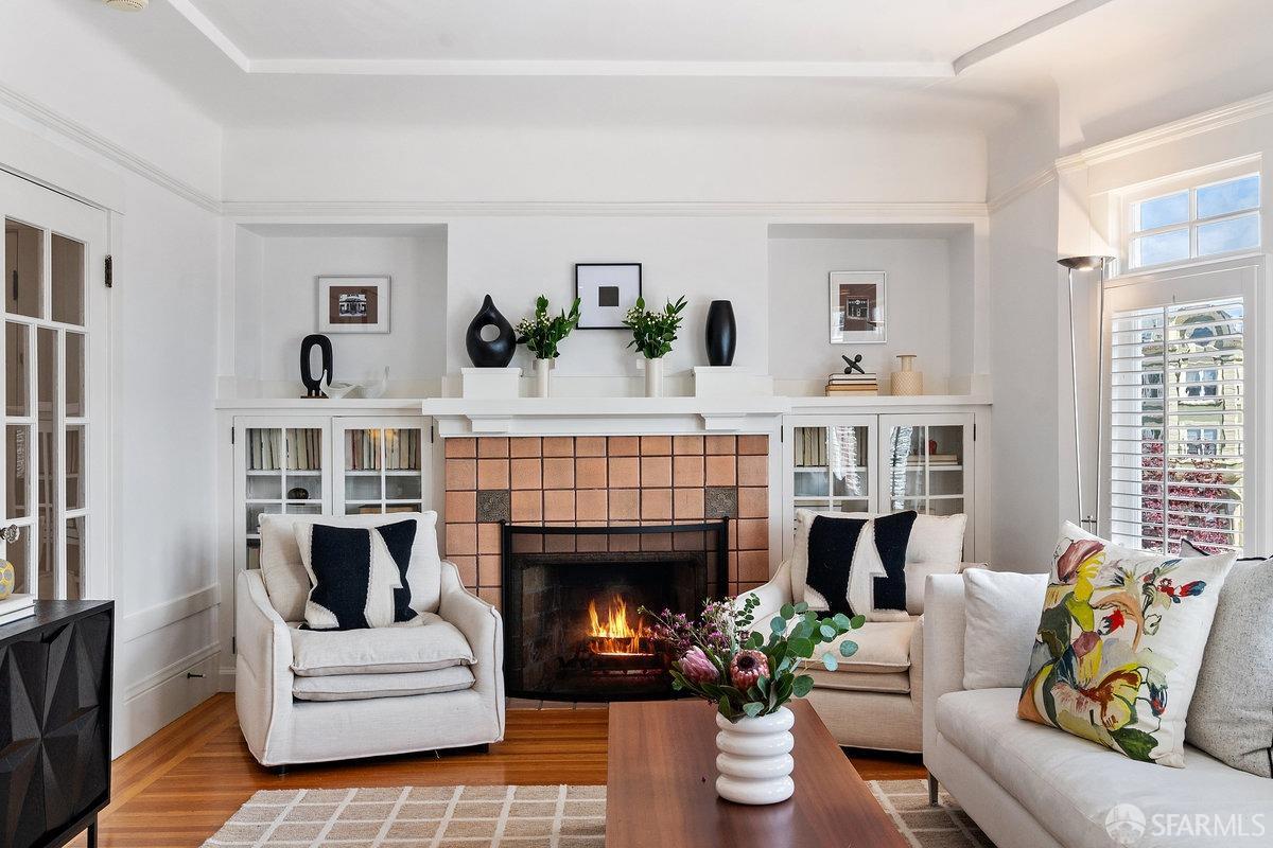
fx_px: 1167
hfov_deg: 57.2
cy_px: 424
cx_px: 636
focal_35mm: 33
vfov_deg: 40.0
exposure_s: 1/30
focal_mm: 22
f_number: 9
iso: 400
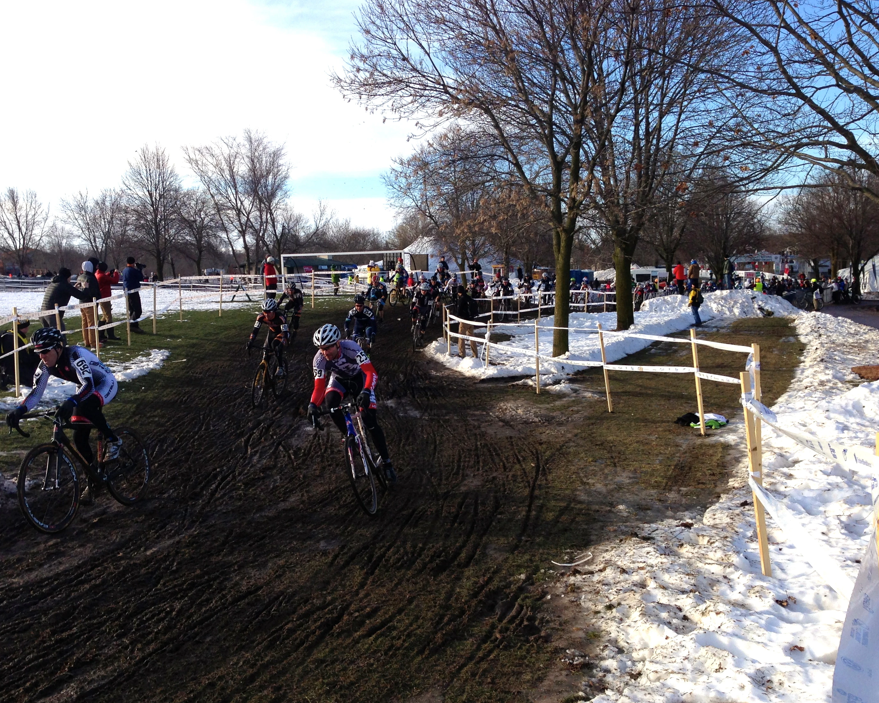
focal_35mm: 38
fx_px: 988
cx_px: 377
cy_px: 372
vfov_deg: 39.1
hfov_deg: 47.8
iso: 50
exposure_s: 1/1022
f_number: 2.4
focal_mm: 4.13
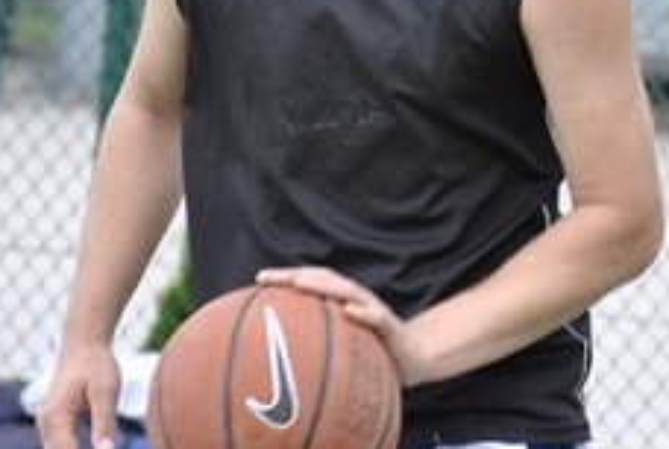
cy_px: -154
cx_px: 552
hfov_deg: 4.6
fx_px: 8349
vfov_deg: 3.1
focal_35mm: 448
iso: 500
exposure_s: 1/500
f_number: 4.5
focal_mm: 105
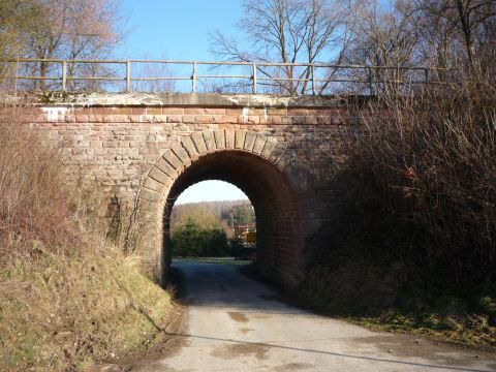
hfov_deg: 56.8
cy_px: 186
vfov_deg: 44.2
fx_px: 459
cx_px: 248
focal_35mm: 32
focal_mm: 5.2
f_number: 4
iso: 100
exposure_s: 1/320
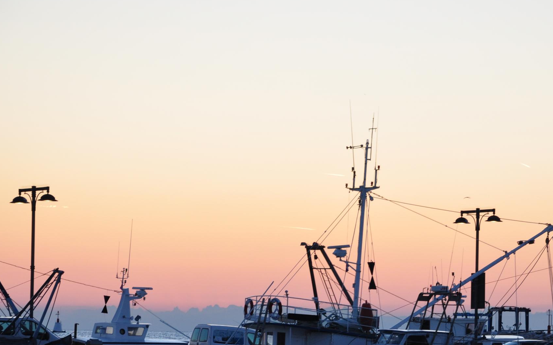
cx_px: 395
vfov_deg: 6.7
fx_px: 2965
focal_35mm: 197
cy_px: 258
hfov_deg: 10.6
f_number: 8
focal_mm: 85
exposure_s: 1/60
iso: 400
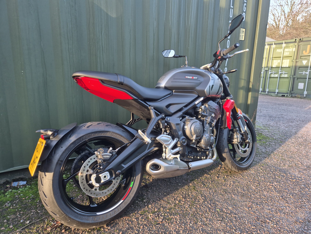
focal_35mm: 23
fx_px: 207
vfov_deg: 58.9
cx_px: 156
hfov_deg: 73.9
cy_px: 117
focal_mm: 5.4
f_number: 1.8
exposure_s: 1/180
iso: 80
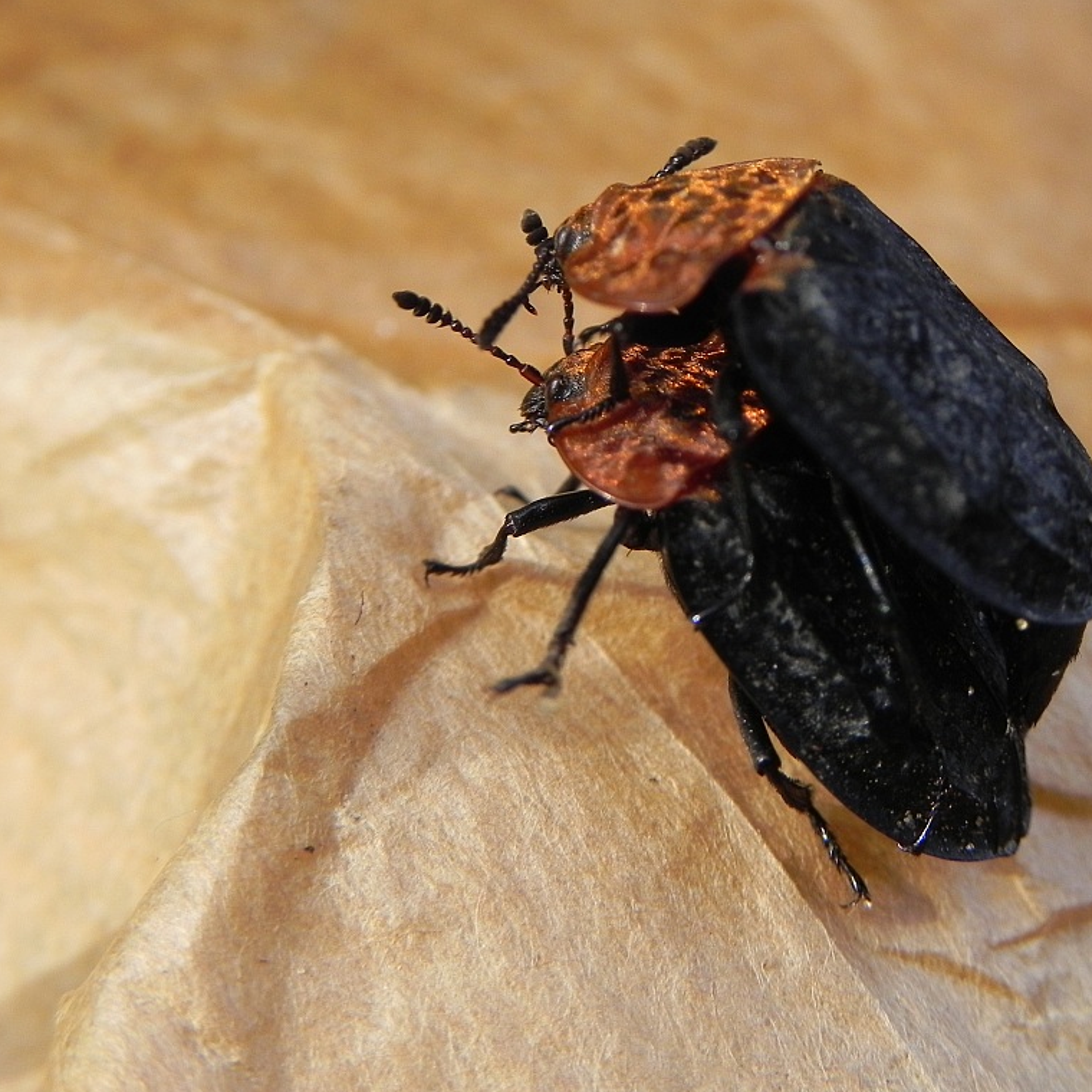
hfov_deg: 13.9
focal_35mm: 125
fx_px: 4461
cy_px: 549
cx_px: 685
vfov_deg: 14.0
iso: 160
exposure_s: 1/282
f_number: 4
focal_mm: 18.8
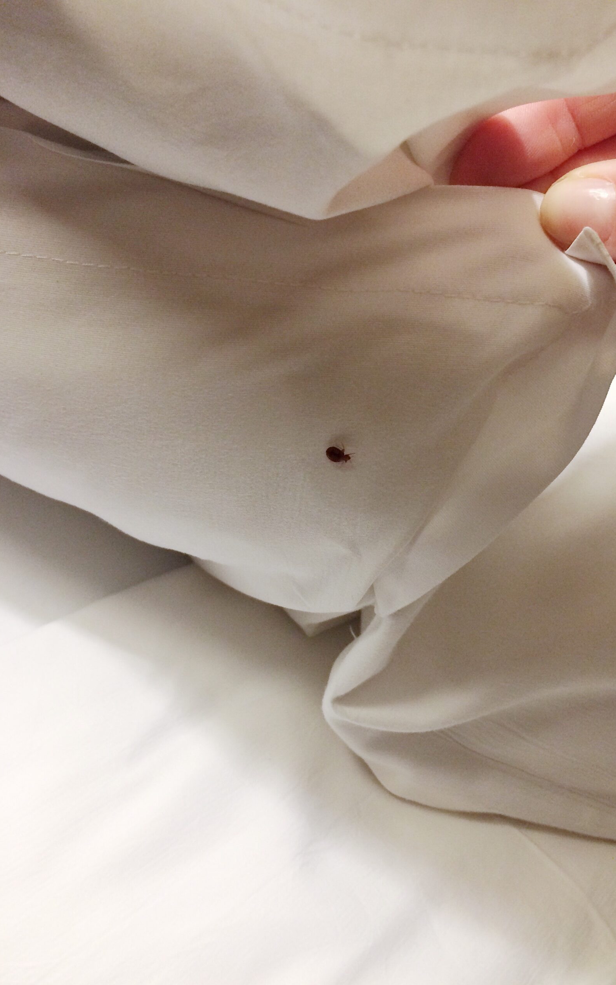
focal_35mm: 31
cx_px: 357
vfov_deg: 61.2
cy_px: 495
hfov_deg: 40.5
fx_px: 833
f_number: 2.2
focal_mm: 4.15
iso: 125
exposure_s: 1/30
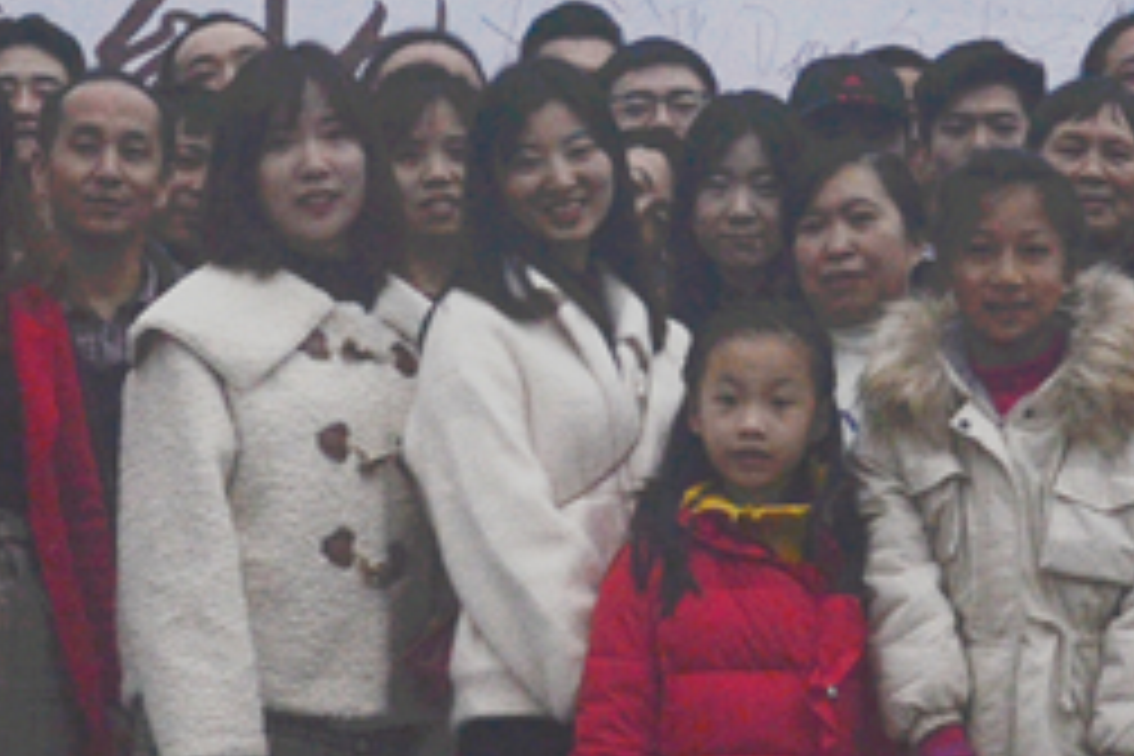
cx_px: 716
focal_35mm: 167
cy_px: 171
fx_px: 5260
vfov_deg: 8.2
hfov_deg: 12.3
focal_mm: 26
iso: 1600
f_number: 4
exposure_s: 1/800
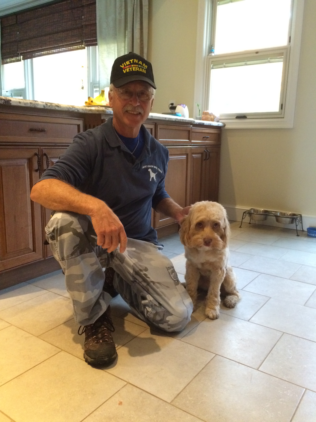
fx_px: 353
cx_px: 158
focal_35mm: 29
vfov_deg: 61.7
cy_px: 211
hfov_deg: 48.2
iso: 320
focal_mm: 4.15
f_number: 2.2
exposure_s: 1/30
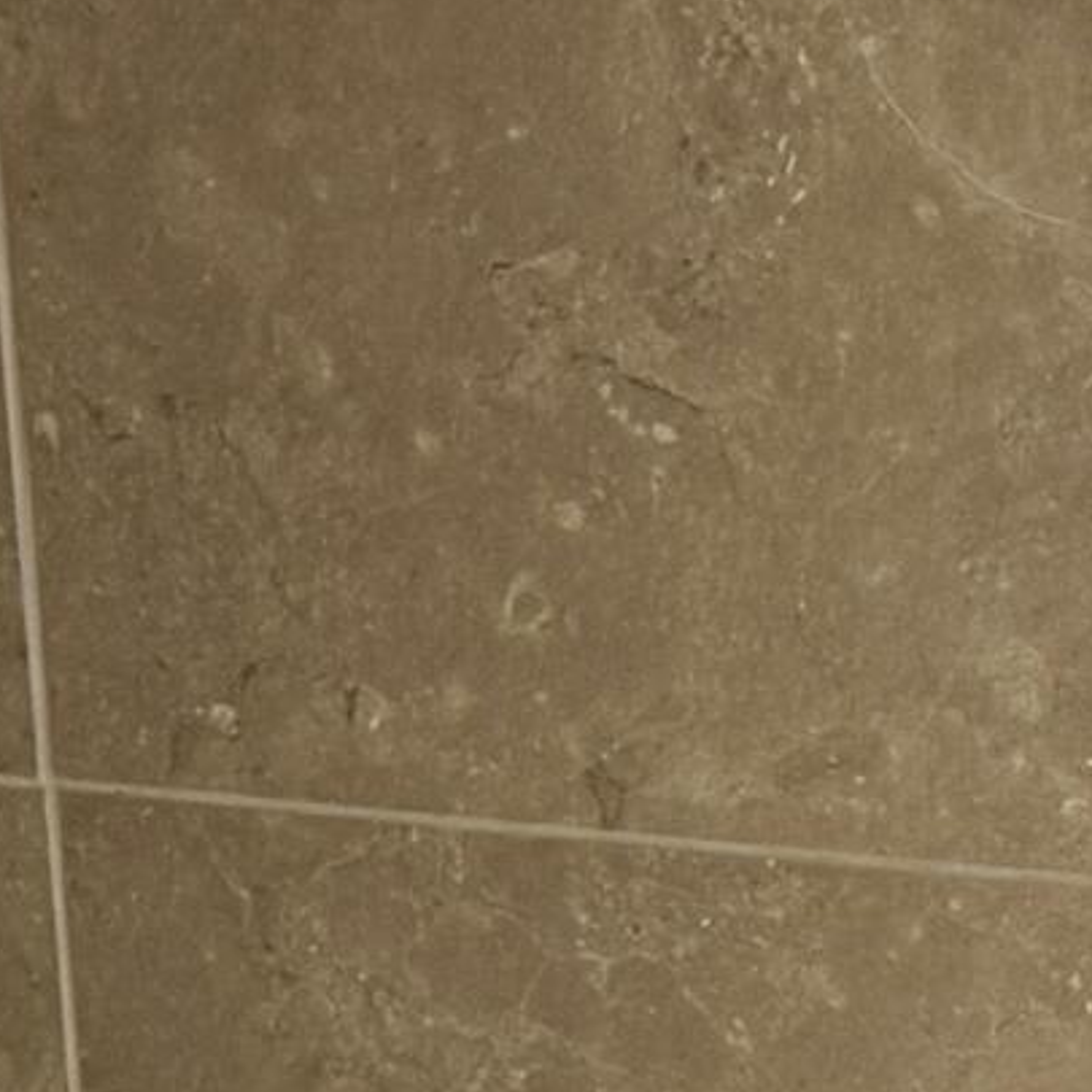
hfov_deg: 11.0
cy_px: 1610
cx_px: 1135
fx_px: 5603
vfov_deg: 10.7
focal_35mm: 157
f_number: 1.78
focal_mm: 6.76
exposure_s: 1/60
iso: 125
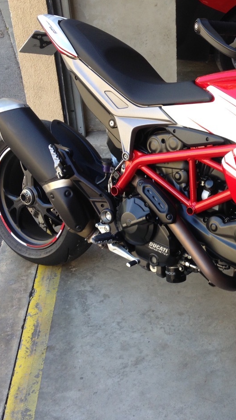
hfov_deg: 23.8
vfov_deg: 42.1
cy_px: 211
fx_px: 545
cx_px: 211
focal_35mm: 49
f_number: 2.4
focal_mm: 4.12
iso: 50
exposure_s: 1/120
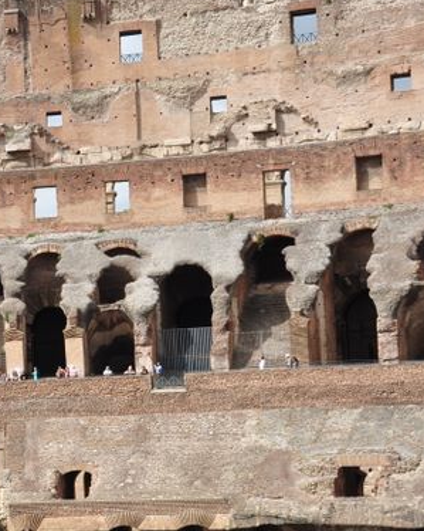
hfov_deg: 14.1
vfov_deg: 19.1
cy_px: 334
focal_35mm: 100
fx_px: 1569
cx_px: -267
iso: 200
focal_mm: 26
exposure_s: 1/250
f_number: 10
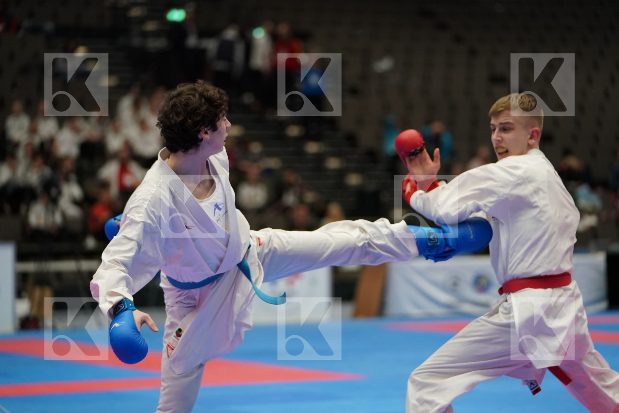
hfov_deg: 16.1
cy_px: 206
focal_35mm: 127
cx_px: 310
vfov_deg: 10.8
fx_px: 2184
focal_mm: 127
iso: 2500
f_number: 2.8
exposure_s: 1/1000
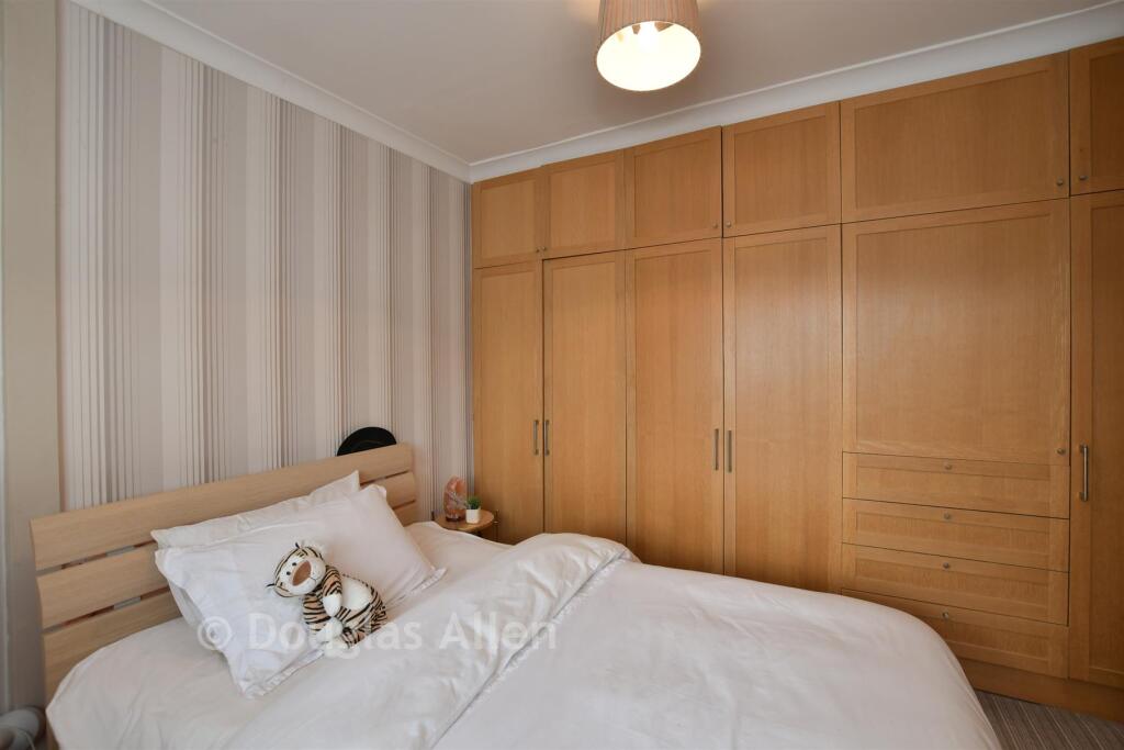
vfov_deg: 77.3
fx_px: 468
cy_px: 375
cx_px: 562
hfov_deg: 100.4
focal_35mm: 15
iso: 320
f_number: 7.1
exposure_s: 1/15
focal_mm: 10
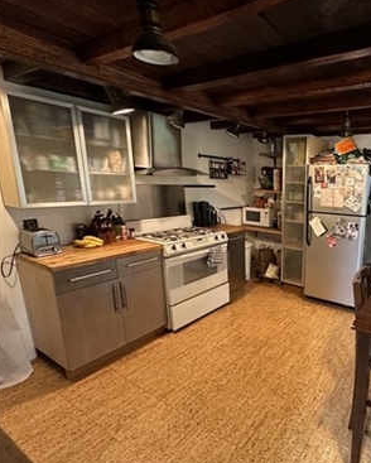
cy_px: 237
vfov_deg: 83.2
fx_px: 261
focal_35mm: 19
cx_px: 317
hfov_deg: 62.2
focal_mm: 2.22
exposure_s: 1/60
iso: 400
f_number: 2.2
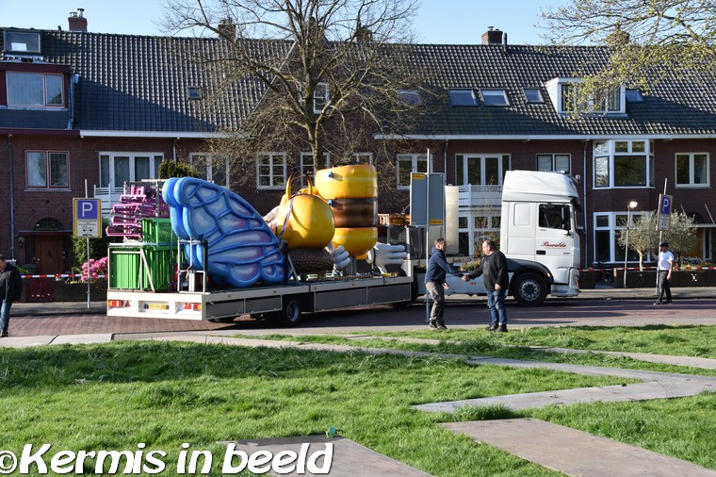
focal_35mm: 60
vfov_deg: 22.6
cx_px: 366
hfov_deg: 33.4
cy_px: 236
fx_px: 1193
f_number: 8
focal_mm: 38
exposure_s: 1/500
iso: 560
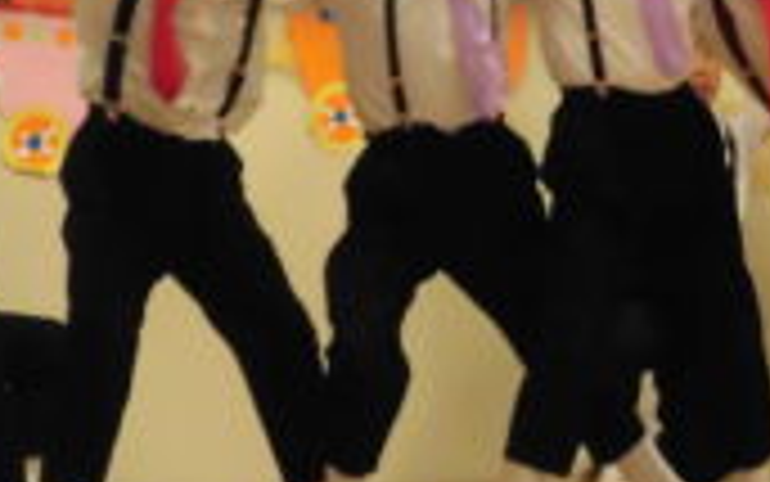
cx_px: 390
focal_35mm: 238
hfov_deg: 8.8
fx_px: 4996
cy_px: -104
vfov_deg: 5.5
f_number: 4.7
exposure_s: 1/100
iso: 800
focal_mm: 16.15
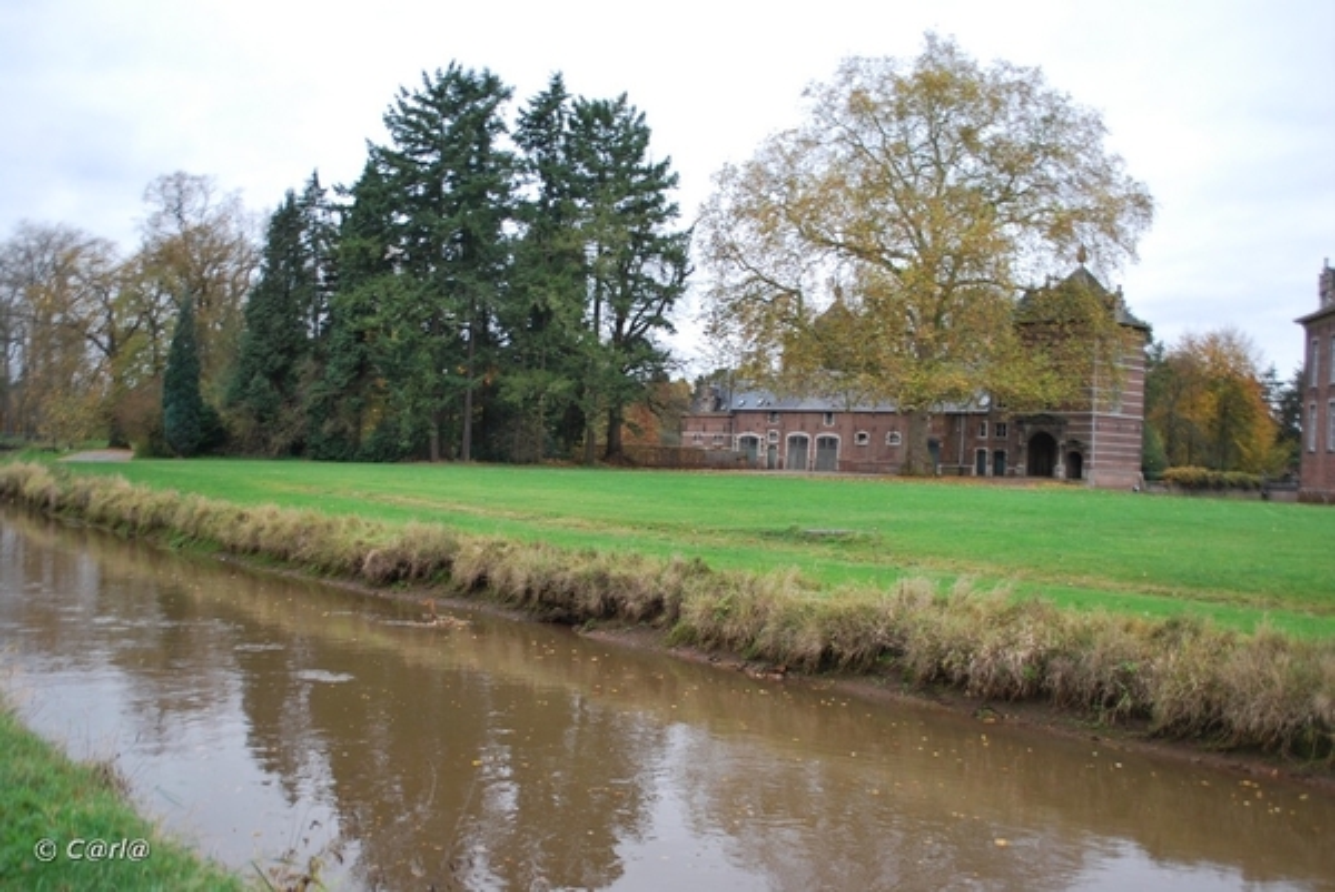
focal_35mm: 36
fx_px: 1336
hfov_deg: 53.1
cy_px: 446
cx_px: 668
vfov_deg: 36.9
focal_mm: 24
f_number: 4.2
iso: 200
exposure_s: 1/50
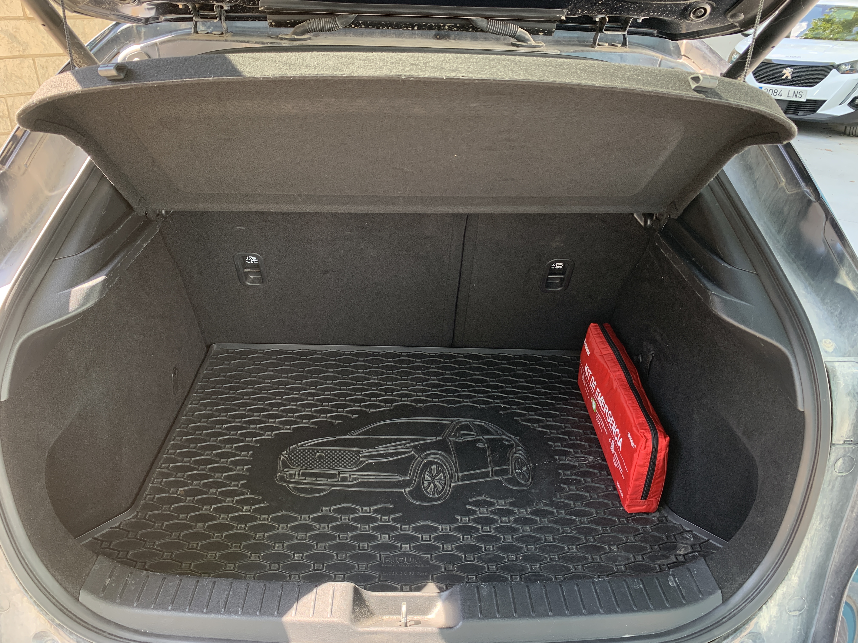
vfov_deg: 53.1
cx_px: 429
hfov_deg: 67.3
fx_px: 644
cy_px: 322
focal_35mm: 26
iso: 40
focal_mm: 4.25
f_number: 1.8
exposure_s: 1/121
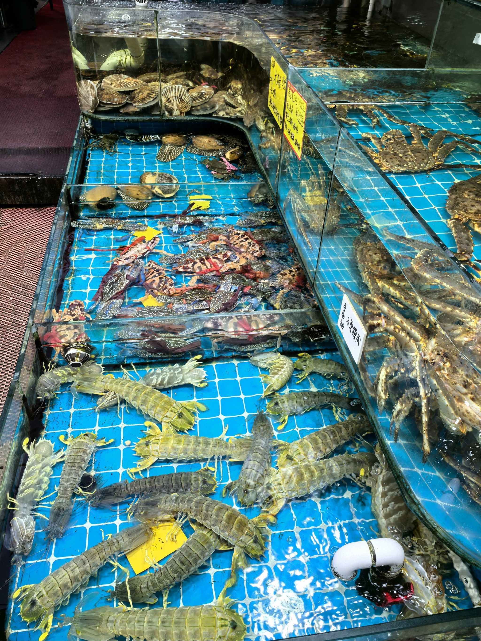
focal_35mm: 27
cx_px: 240
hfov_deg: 51.4
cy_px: 320
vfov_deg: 65.3
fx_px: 500
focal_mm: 5.75
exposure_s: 1/100
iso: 80
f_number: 4
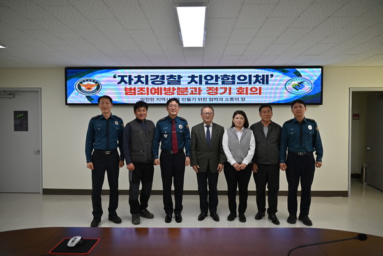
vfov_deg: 51.4
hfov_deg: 71.5
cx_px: 192
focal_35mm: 25
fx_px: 266
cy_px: 128
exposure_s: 1/200
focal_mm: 25
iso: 400
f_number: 4
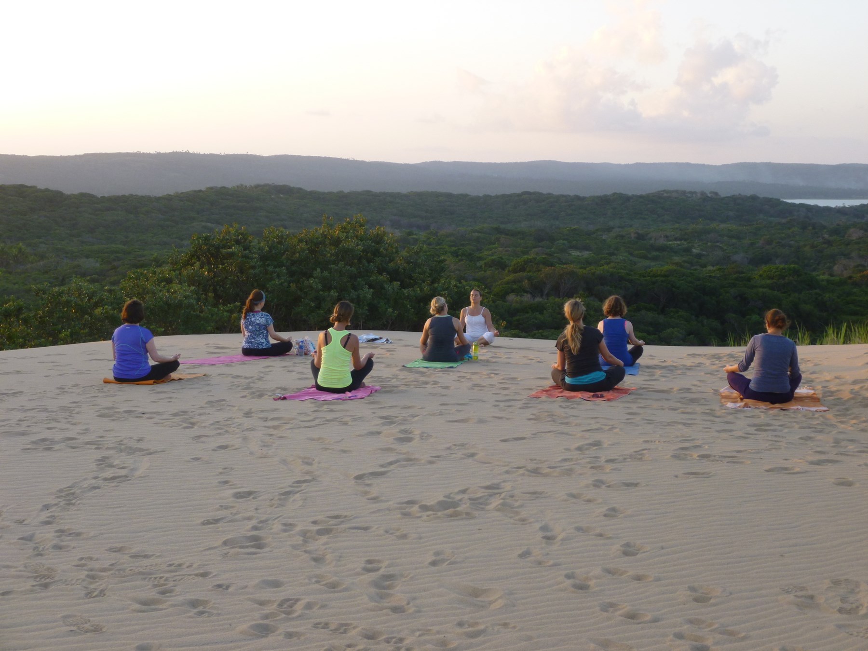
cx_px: 434
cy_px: 326
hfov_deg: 34.9
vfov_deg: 26.6
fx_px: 1379
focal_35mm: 55
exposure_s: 1/60
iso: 125
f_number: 4.2
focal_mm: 9.9
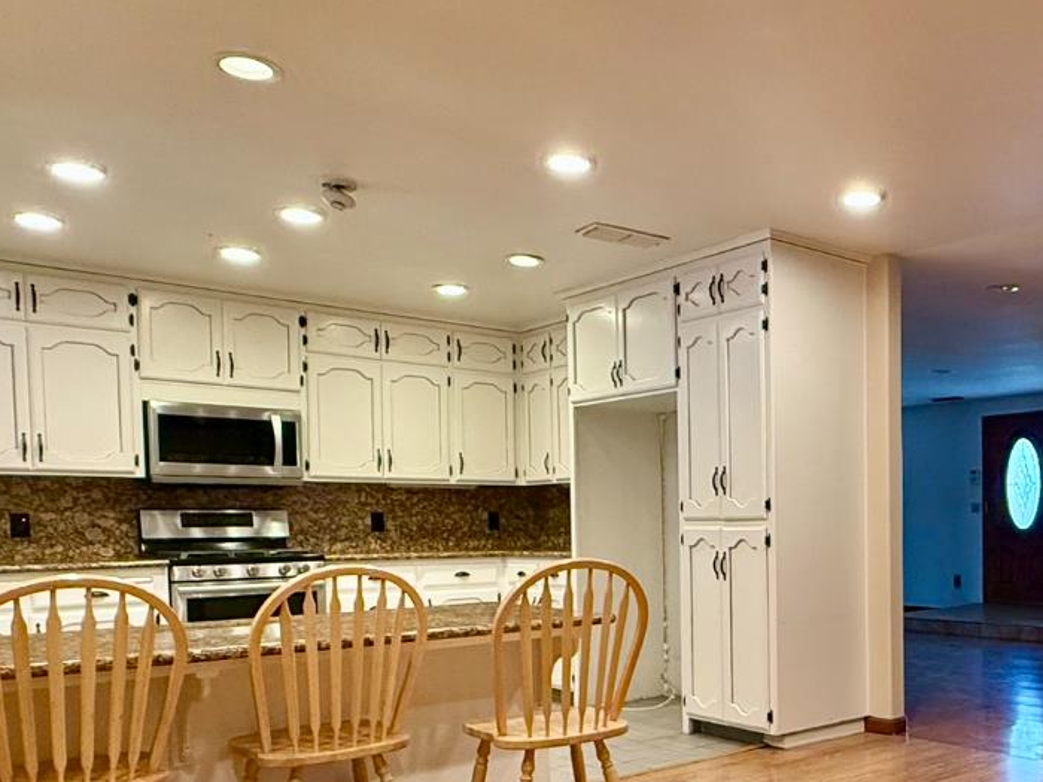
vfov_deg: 45.4
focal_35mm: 30
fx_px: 904
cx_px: 866
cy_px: 573
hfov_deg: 54.9
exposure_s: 1/120
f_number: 2.2
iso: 500
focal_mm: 2.22
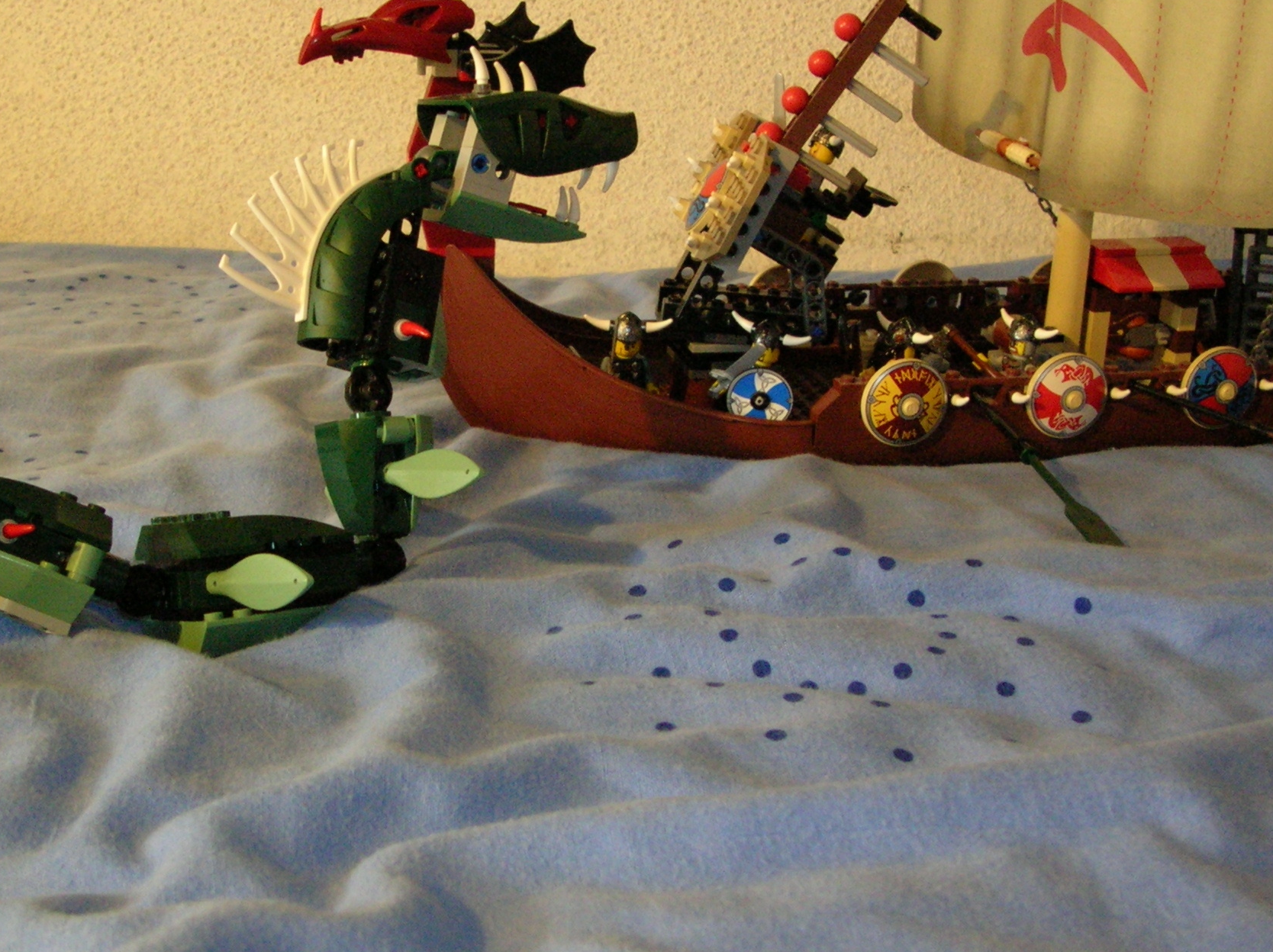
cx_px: 572
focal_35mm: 48
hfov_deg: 39.6
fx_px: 1764
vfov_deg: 30.2
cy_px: 439
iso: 200
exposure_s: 1/1.6
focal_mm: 5.8
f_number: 2.8
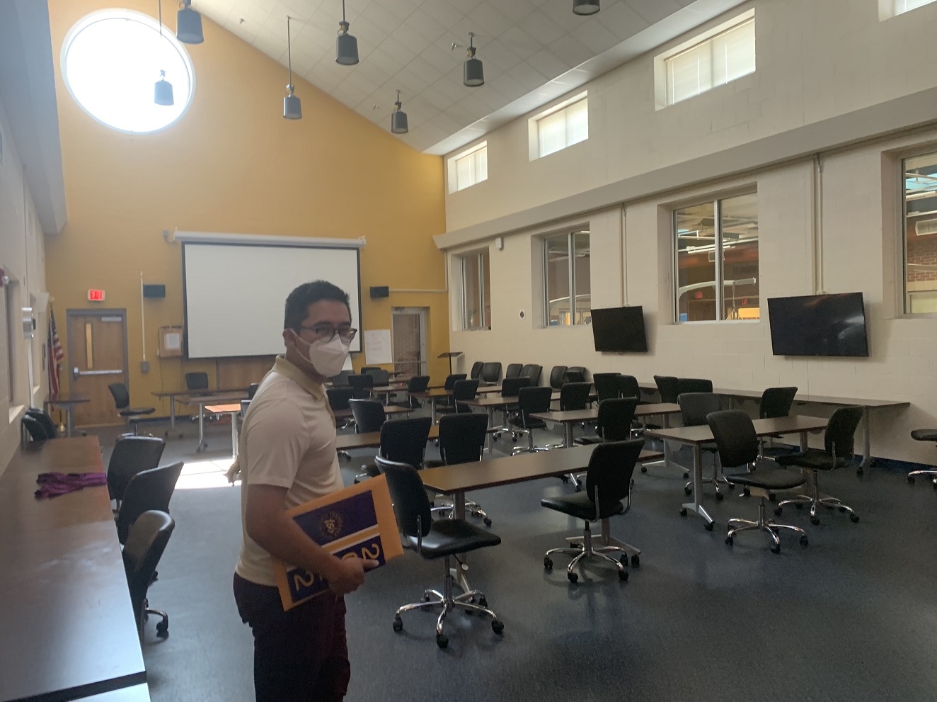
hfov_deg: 67.3
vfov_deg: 53.0
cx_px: 468
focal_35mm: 26
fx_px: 703
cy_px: 351
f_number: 1.8
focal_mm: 4.25
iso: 200
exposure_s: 1/60
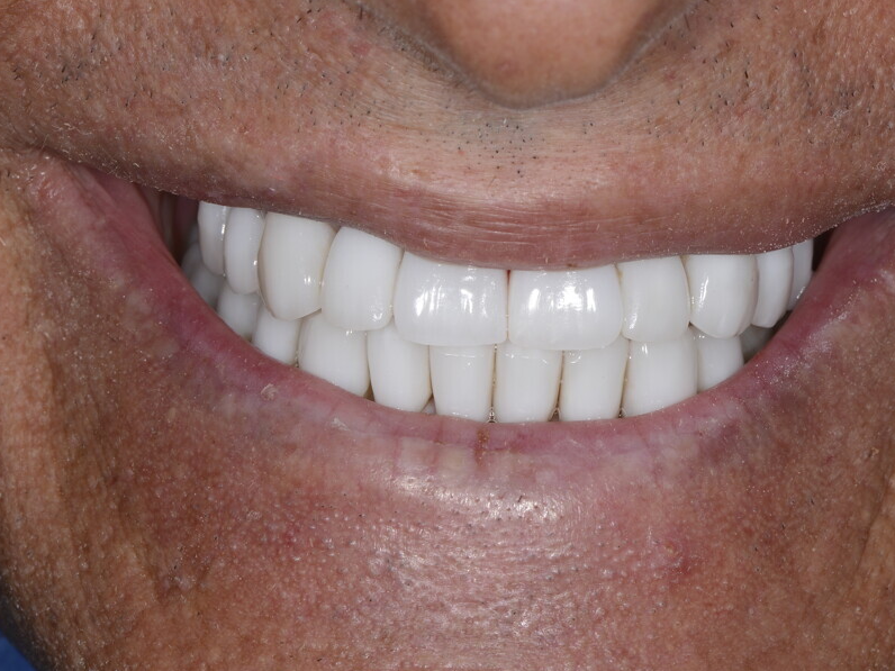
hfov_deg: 17.3
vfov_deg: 13.0
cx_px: 494
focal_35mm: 114
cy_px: 336
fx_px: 2947
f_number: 32
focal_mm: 105
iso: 200
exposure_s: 1/60
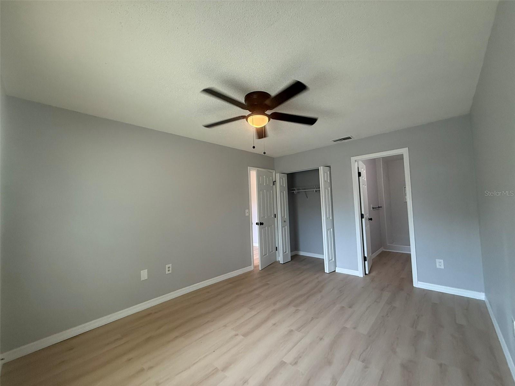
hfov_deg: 102.1
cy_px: 193
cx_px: 258
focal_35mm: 14
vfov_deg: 85.7
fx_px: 208
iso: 200
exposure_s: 1/120
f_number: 2.2
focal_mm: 2.22
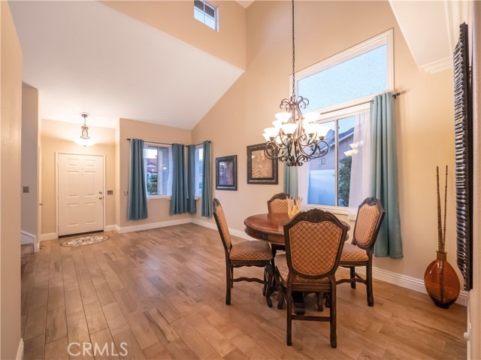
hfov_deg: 98.2
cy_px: 180
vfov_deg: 81.7
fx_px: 208
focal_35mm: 15
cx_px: 240
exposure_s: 1/20
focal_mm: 7
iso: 2500
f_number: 8
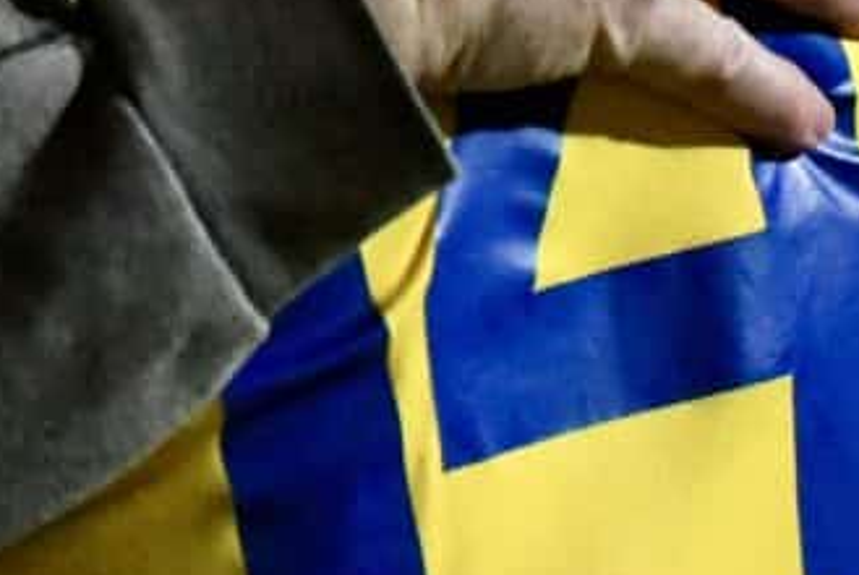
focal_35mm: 485
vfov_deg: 2.8
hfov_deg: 4.2
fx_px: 11583
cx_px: -603
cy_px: -827
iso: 8000
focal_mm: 78
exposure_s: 1/1600
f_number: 2.8
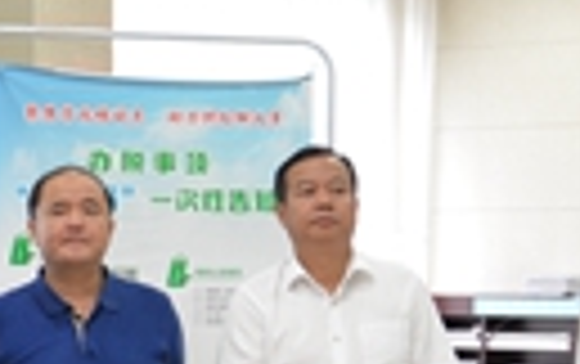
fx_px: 1852
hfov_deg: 17.7
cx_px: 166
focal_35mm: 117
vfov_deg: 11.0
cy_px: 425
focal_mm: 18
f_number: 5.6
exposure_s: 1/30
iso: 1100
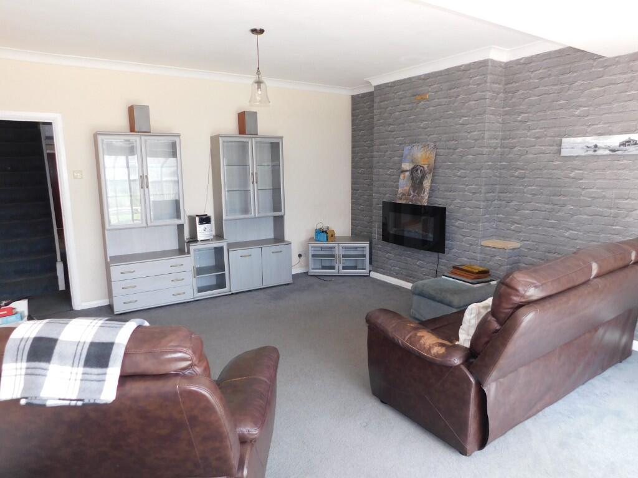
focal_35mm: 23
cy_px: 239
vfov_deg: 58.9
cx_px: 319
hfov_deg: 73.9
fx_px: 424
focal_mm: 4
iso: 125
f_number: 3
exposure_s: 1/30
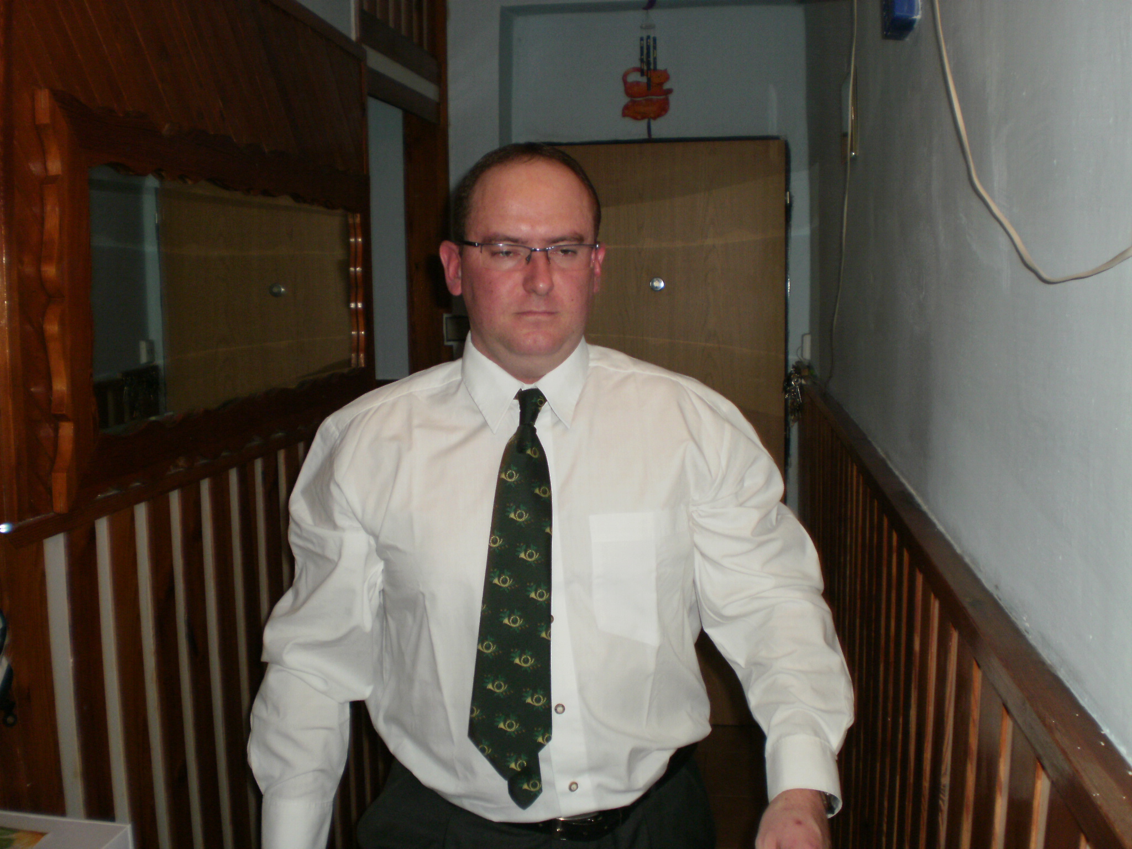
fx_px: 1177
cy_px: 424
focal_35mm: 36
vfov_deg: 39.7
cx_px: 566
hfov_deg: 51.4
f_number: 3.1
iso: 125
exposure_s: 1/30
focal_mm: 6.3
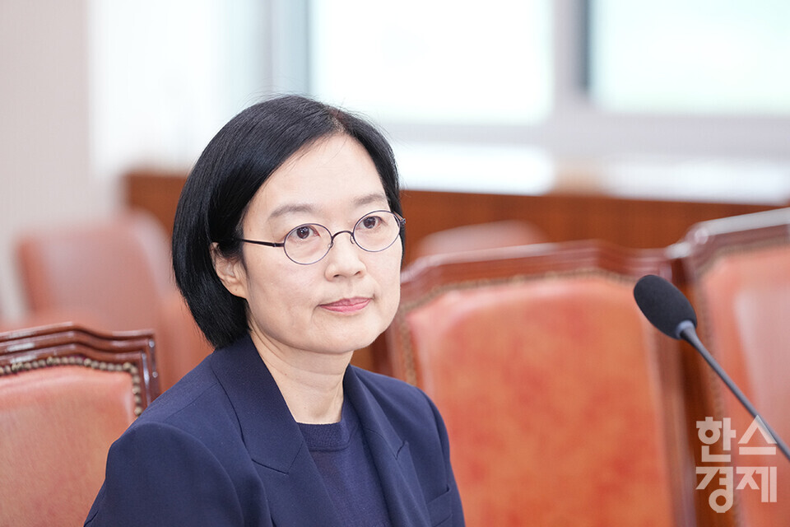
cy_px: 264
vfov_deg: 6.9
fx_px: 4389
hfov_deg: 10.3
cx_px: 395
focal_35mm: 200
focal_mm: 200
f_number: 3.5
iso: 2500
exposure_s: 1/200
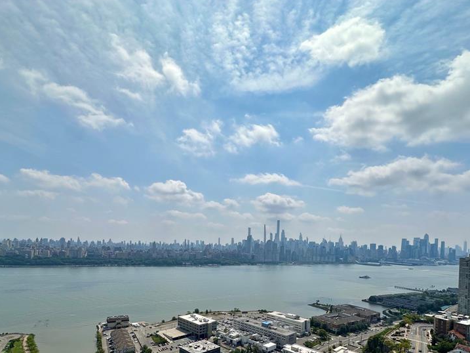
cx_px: 229
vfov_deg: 63.5
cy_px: 248
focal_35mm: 20
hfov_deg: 81.7
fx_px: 272
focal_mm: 2.22
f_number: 2.2
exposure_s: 1/6494
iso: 50
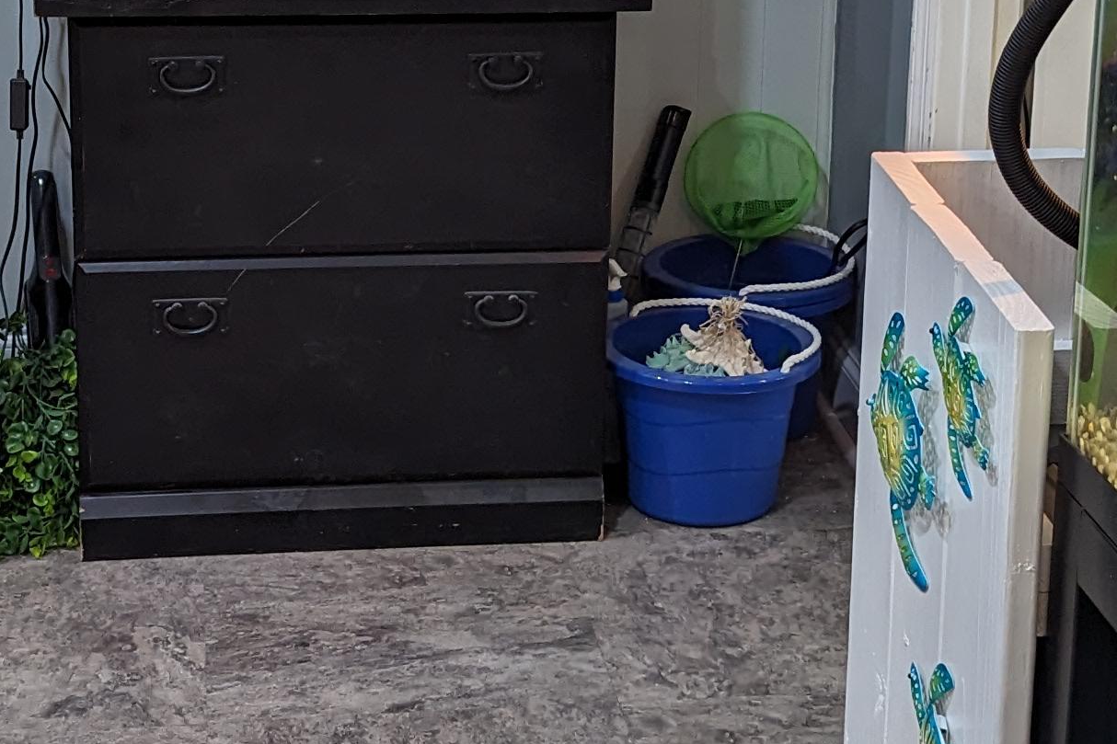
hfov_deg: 24.2
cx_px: 521
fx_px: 2606
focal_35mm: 84
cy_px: 173
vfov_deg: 16.2
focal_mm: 6.81
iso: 271
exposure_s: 1/120
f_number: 1.85
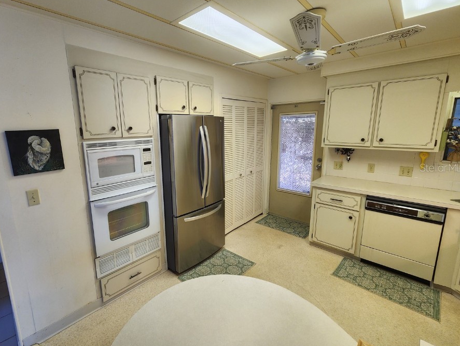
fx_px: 199
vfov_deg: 81.8
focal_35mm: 15
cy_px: 167
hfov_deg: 97.7
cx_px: 203
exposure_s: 1/60
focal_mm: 2.2
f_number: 2.2
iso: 125
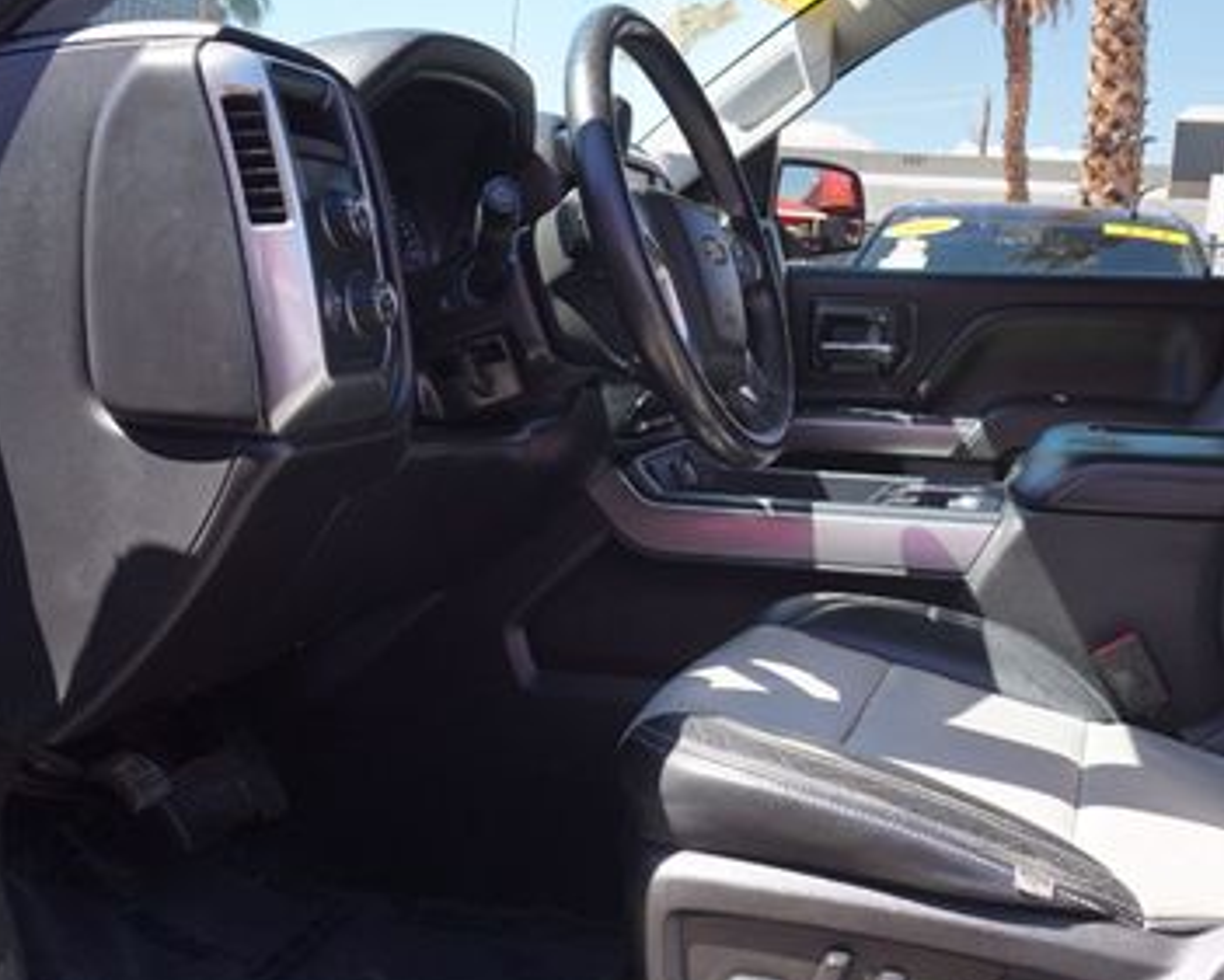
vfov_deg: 36.5
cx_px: 725
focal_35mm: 41
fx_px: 1486
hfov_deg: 44.6
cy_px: 548
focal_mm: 16
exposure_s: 1/80
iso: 100
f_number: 6.3
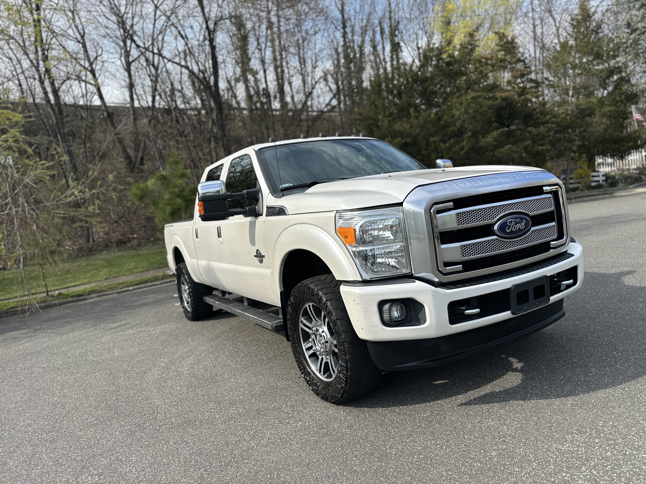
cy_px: 242
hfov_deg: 71.6
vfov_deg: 56.8
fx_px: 448
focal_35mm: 24
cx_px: 323
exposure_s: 1/2525
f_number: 1.78
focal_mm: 6.86
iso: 80
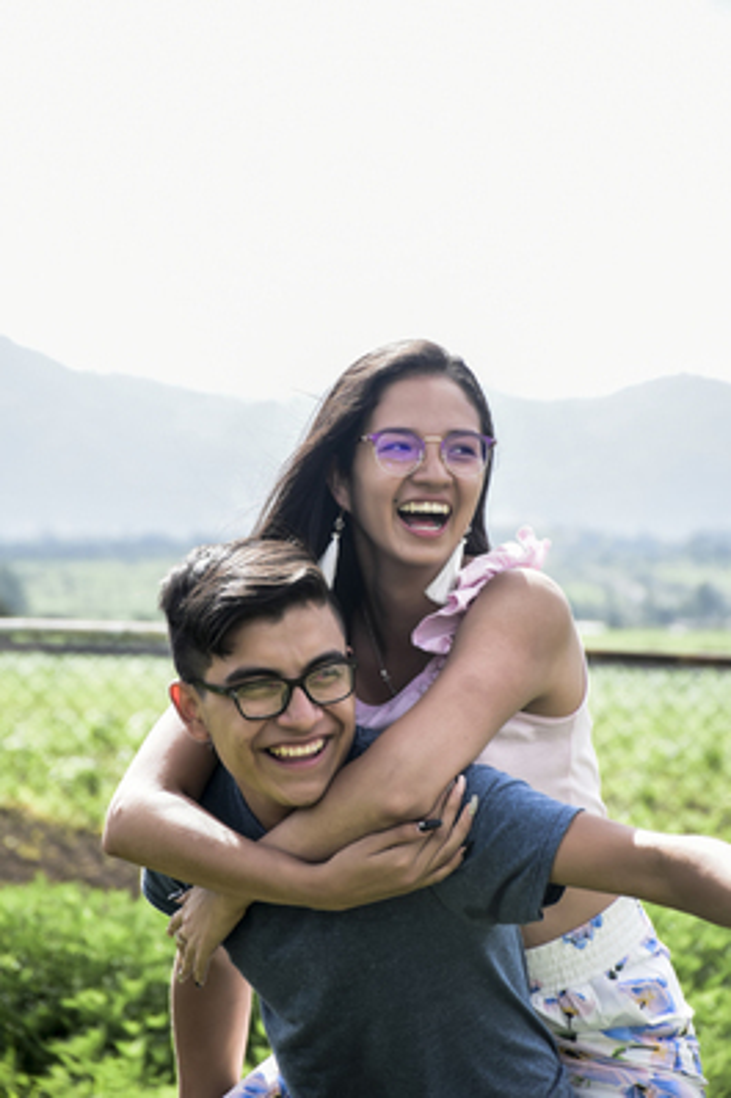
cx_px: 366
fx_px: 5121
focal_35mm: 168
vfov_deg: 12.2
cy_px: 549
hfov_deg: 8.2
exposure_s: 1/1000
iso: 800
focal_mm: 112
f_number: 7.1
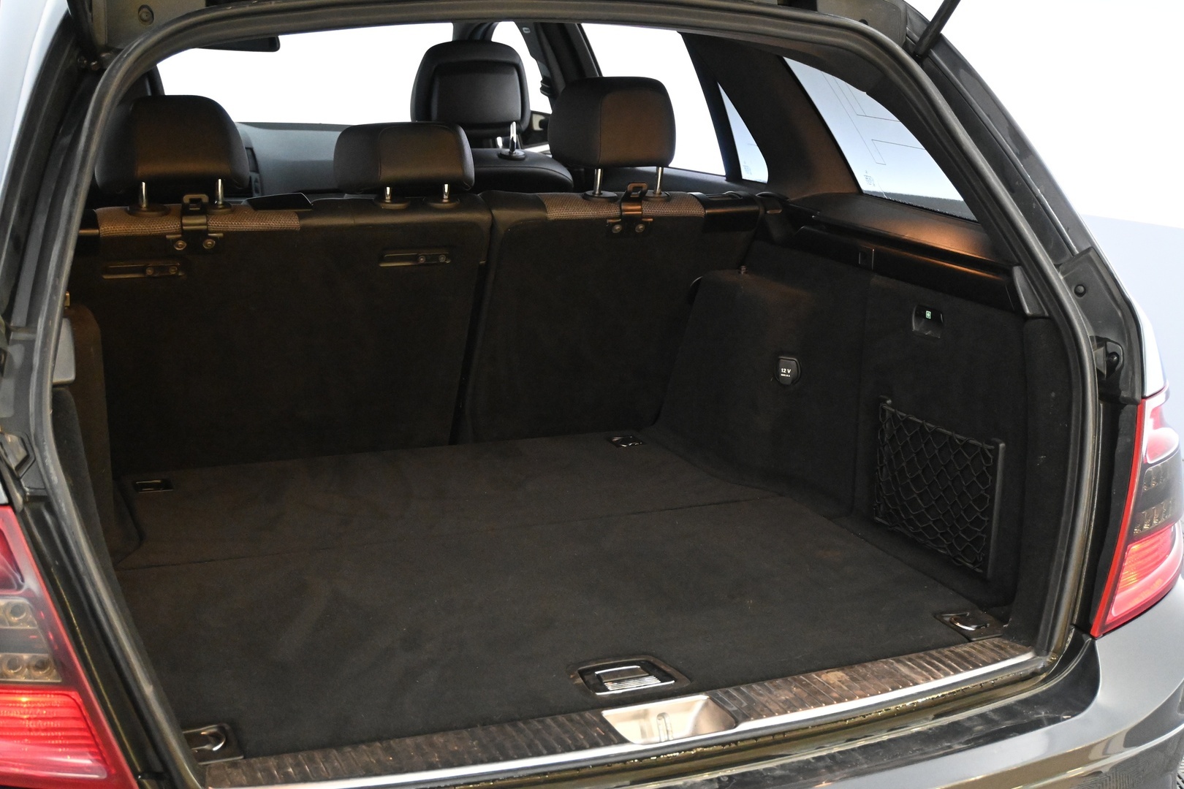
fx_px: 1505
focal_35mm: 46
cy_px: 394
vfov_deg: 29.4
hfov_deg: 43.0
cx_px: 592
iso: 7200
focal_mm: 30.5
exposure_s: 1/50
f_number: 4.8
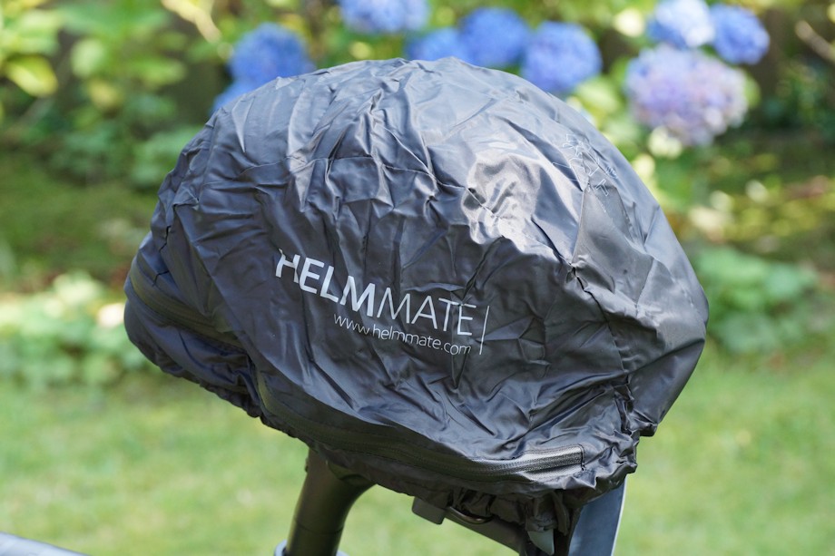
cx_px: 418
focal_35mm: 135
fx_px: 3130
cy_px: 278
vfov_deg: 10.2
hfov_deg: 15.2
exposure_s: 1/320
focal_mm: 90
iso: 800
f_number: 6.3
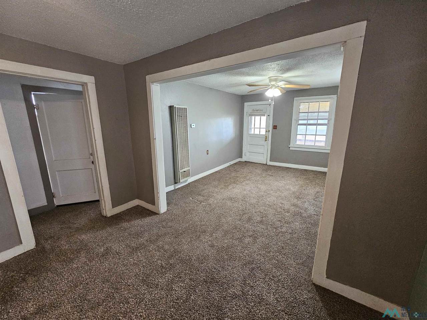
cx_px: 214
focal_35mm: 13
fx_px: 160
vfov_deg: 89.9
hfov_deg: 106.2
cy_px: 160
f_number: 2.2
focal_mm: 2.2
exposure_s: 1/60
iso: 400
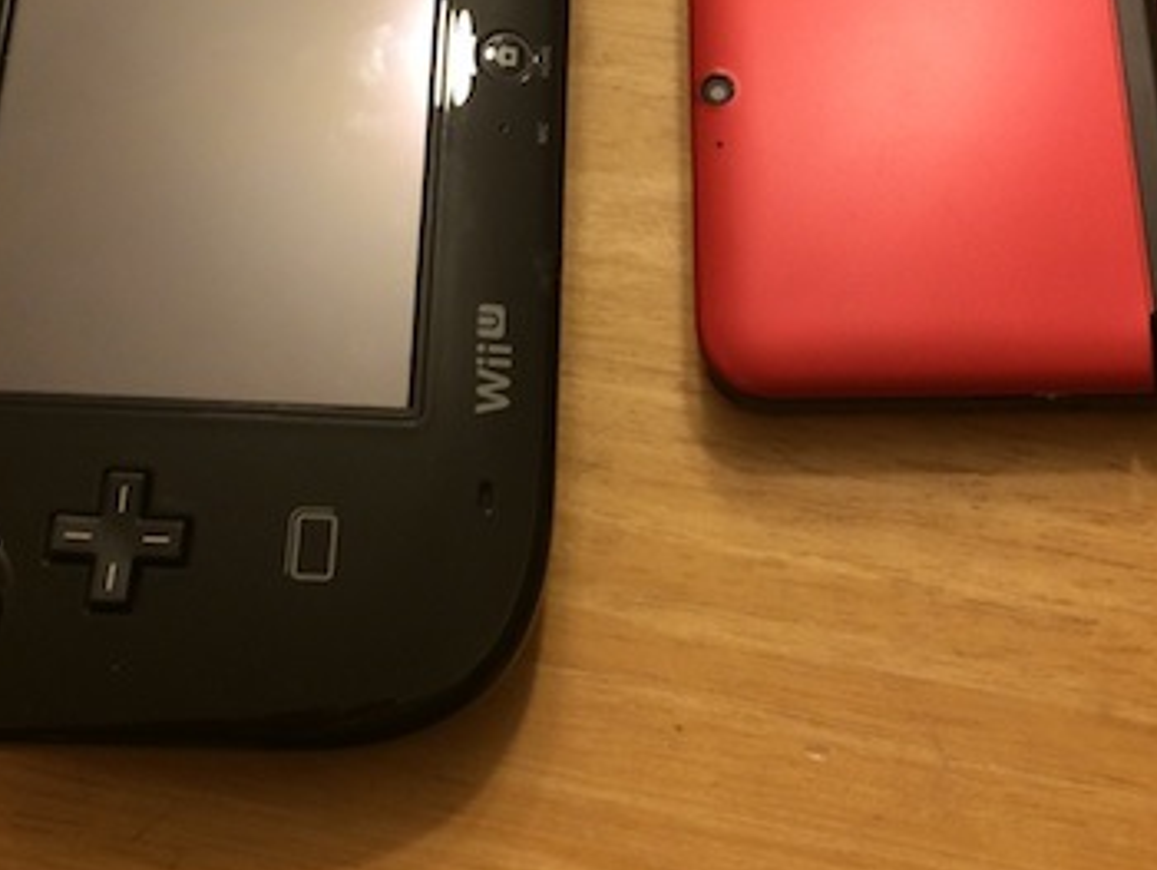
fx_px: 1773
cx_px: 582
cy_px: 139
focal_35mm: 53
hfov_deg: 36.1
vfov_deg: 26.9
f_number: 2.2
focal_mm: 4.15
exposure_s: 1/33
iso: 125
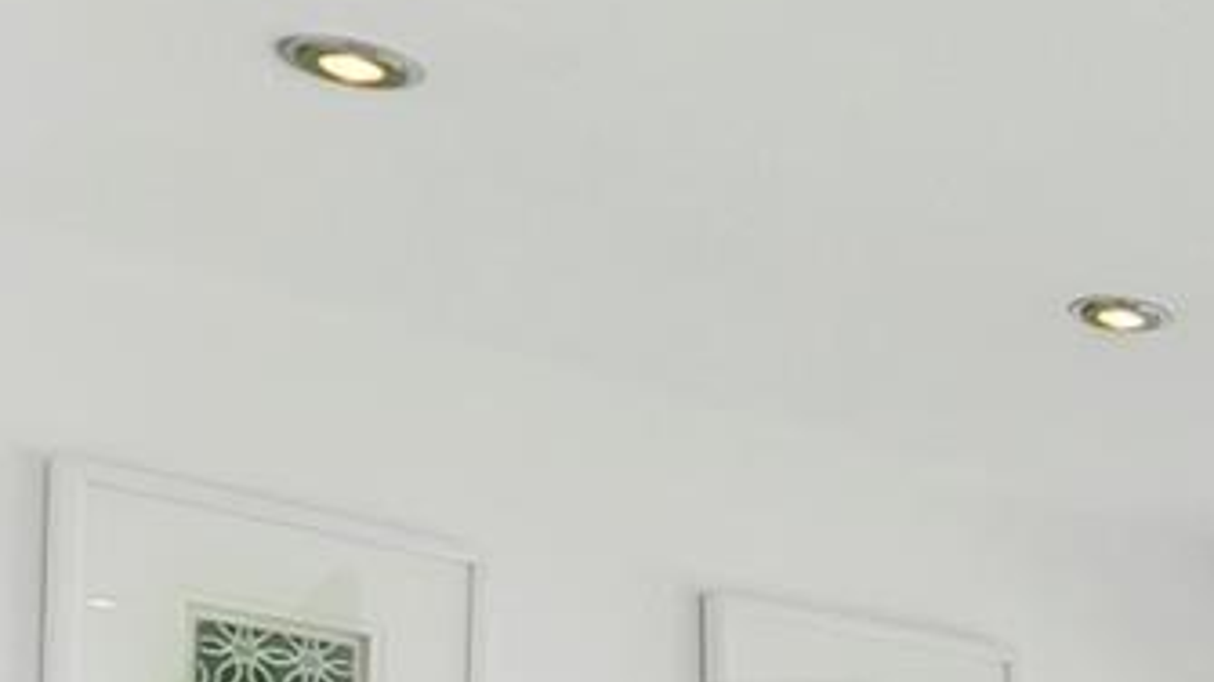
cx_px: 2174
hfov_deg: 19.7
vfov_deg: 13.7
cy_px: 1181
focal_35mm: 80
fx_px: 2574
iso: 400
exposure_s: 1/320
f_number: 8
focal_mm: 16
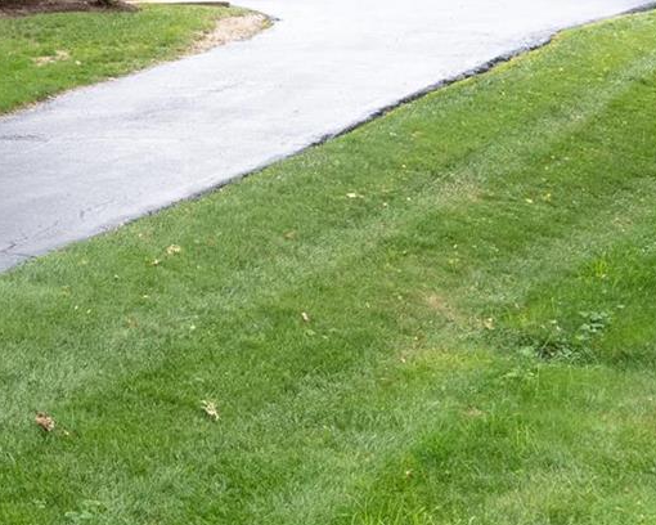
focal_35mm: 106
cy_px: -98
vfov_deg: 14.1
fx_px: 2058
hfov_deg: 17.1
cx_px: -190
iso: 400
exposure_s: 1/80
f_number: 8
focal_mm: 18
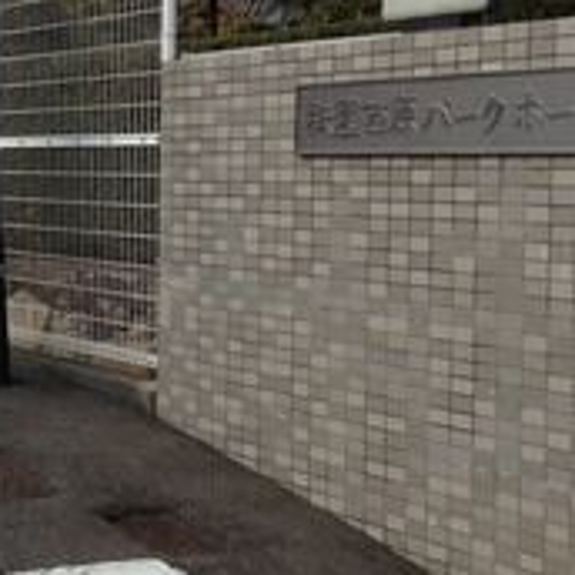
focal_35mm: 108
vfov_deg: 16.1
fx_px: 2030
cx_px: -187
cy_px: 261
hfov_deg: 15.3
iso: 50
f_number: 2.4
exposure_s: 1/1151
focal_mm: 4.28
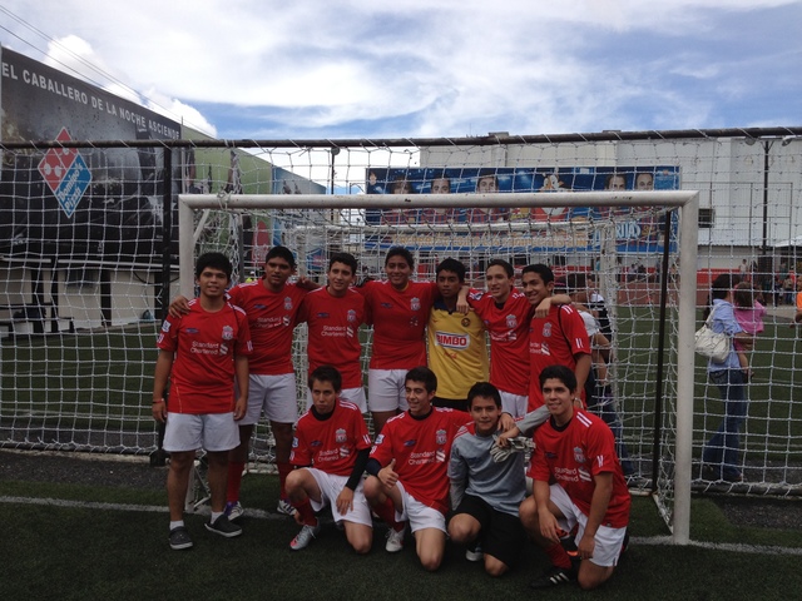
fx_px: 811
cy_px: 300
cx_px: 401
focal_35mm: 35
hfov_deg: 52.6
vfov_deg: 40.7
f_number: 2.4
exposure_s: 1/1905
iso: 64
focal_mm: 4.28
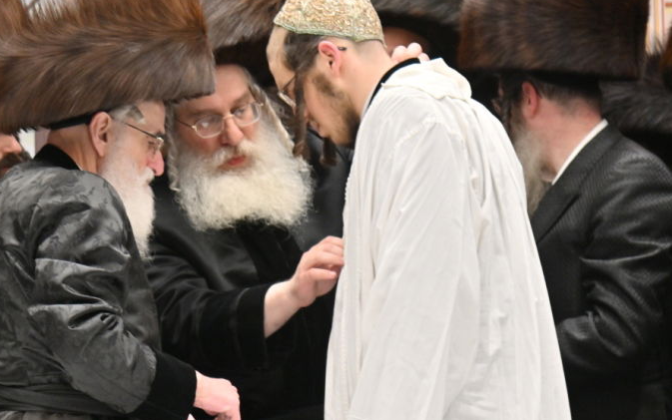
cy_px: 231
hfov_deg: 7.5
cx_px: 212
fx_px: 5111
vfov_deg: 4.7
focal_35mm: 279
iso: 640
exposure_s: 1/320
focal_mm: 120
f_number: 4
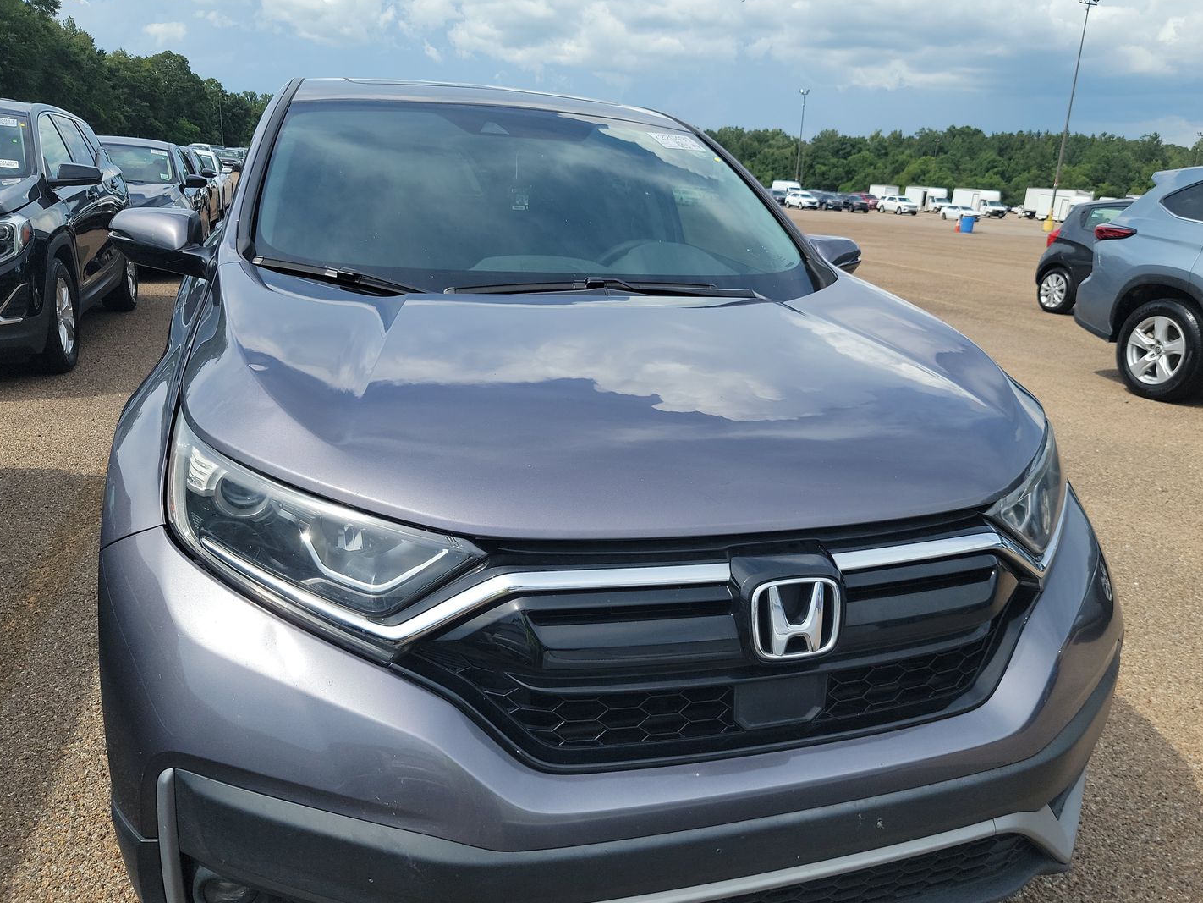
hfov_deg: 65.3
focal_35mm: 27
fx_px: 938
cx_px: 638
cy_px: 449
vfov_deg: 51.4
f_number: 1.8
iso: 50
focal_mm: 6.7
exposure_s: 1/789
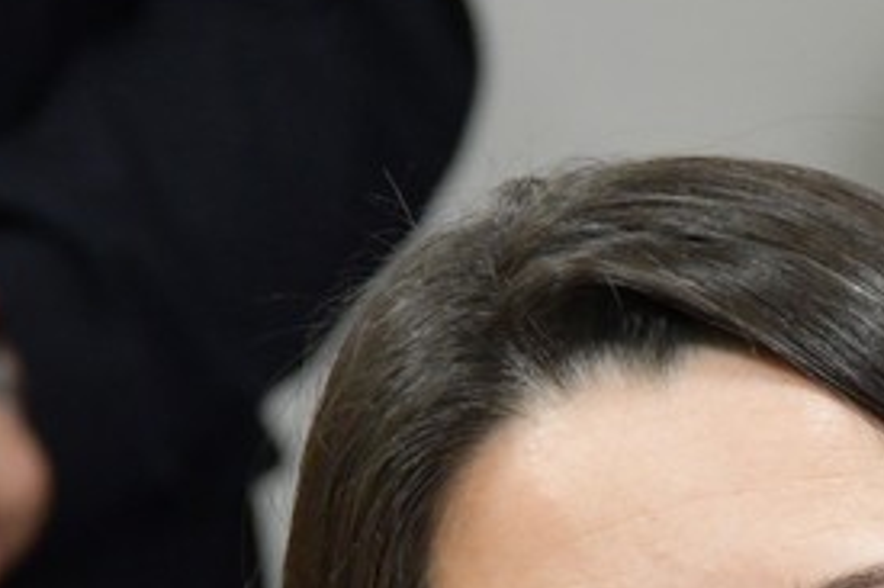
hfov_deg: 3.2
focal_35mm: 648
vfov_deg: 2.1
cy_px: 741
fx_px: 15902
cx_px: 653
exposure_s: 1/125
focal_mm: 116
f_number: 5.6
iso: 3600
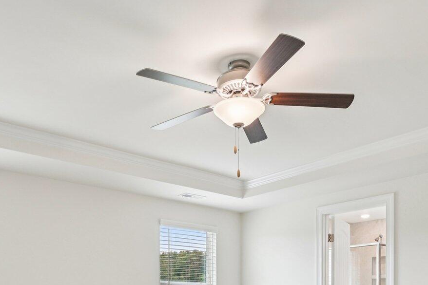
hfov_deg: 52.6
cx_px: 175
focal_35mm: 36
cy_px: 321
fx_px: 430
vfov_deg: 32.0
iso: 100
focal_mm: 15.5
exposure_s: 1/30
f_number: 8
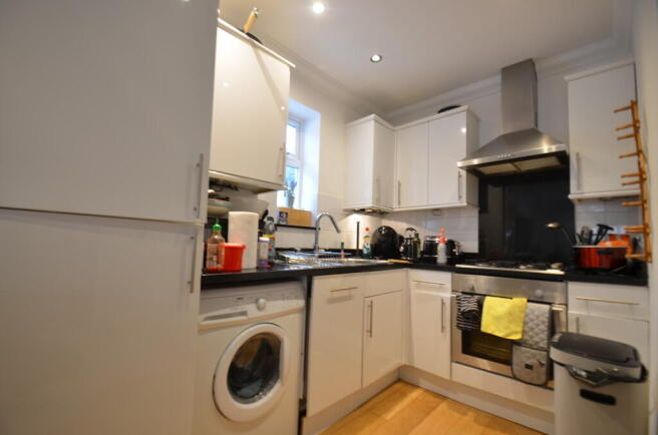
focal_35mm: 15
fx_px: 274
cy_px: 218
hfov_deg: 100.5
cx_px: 329
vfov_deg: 77.0
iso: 100
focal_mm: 10
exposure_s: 1/5
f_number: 3.5
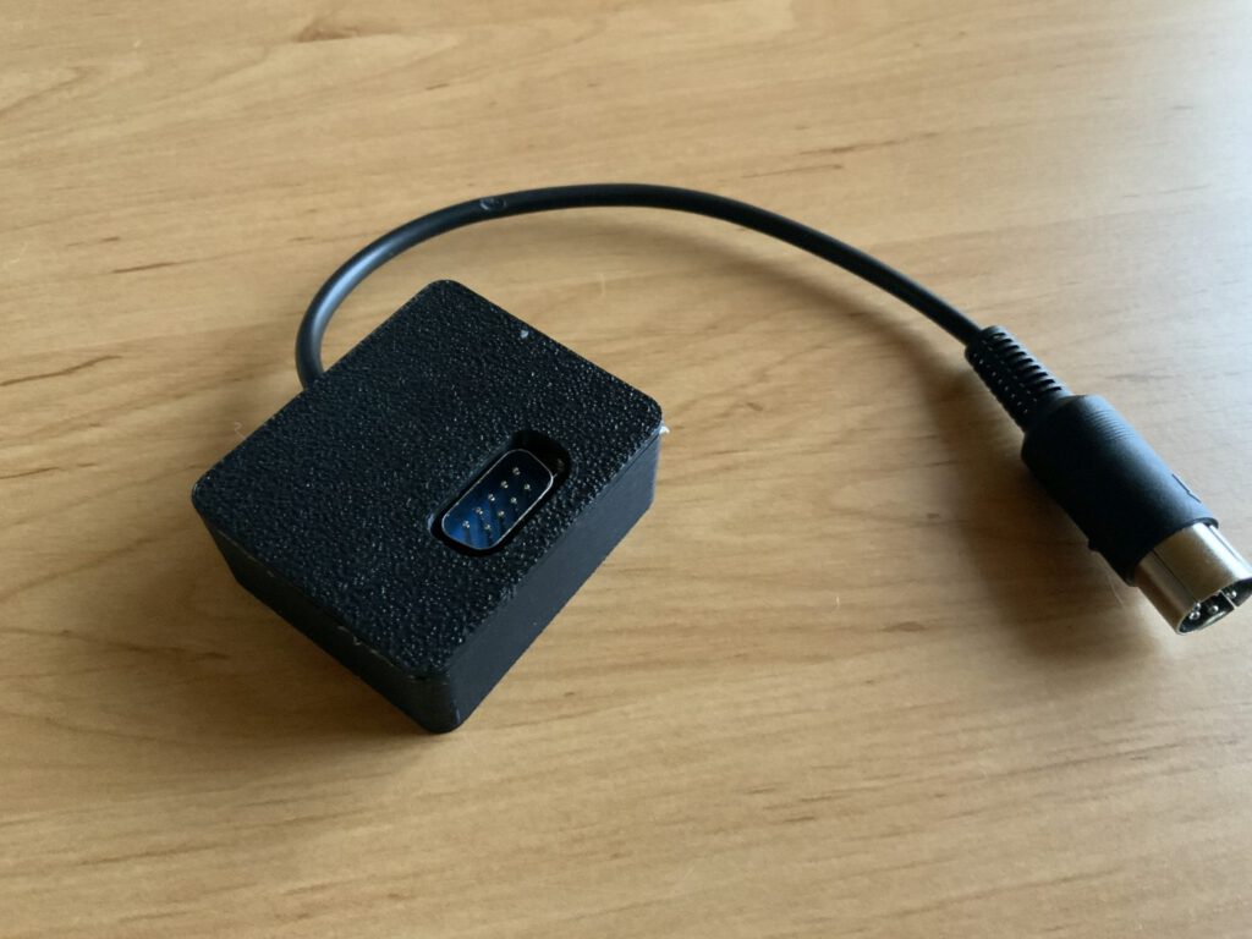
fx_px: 1049
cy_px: 470
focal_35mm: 29
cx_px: 626
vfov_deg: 48.2
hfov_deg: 61.7
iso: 320
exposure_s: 1/30
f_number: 1.8
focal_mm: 3
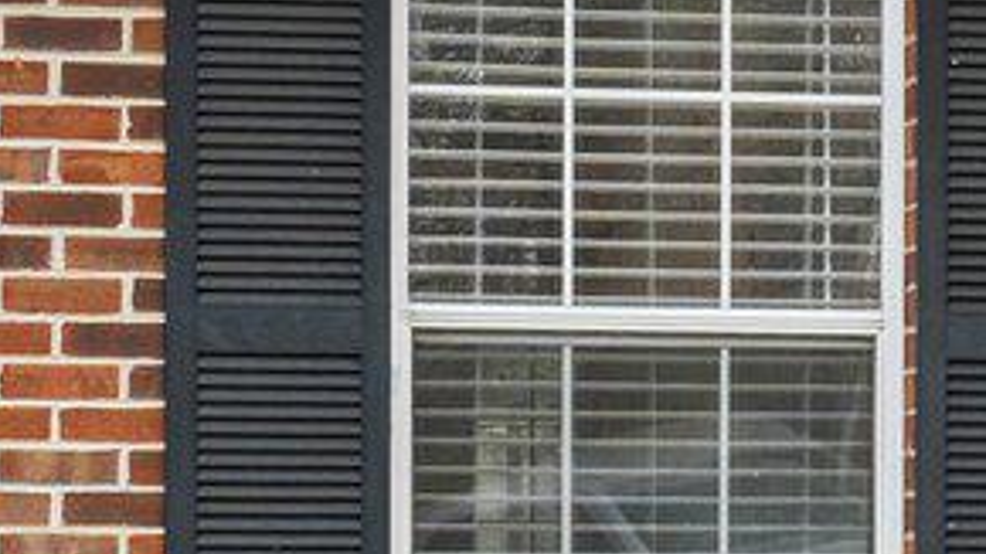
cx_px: 1384
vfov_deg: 5.3
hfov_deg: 9.2
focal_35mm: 229
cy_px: -308
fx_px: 5986
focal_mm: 31
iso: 250
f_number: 10
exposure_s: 1/50
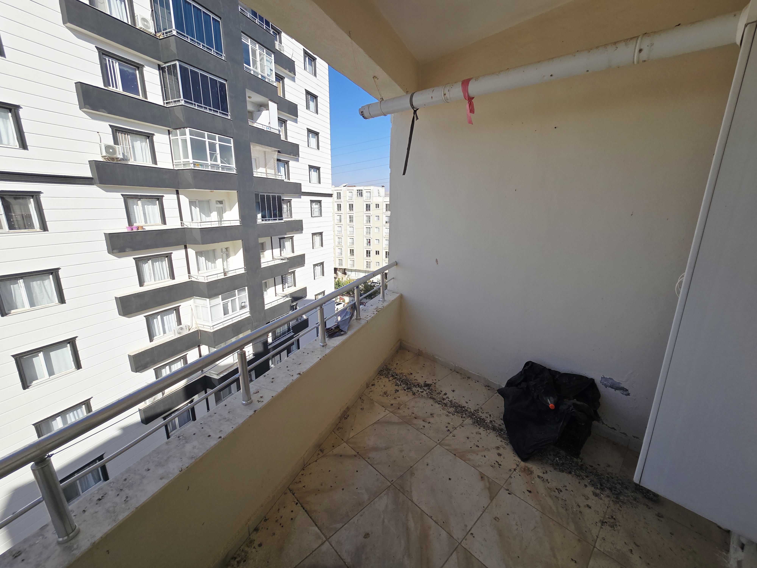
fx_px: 284
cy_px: 284
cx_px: 378
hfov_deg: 106.2
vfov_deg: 89.9
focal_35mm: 13
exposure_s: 1/2551
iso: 50
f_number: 2.2
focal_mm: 2.2
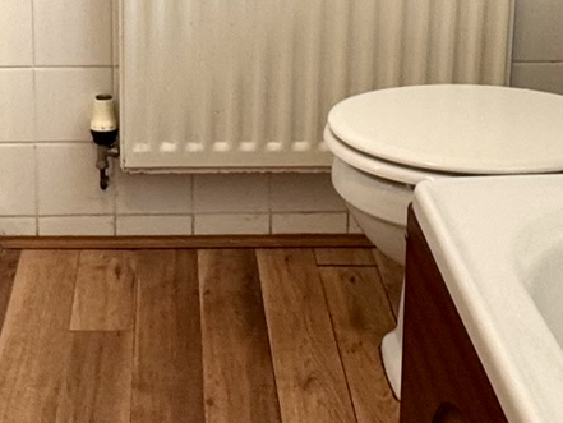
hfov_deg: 29.6
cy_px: -111
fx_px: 1057
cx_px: 181
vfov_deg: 20.8
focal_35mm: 65
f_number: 2.2
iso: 160
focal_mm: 2.22
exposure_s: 1/50
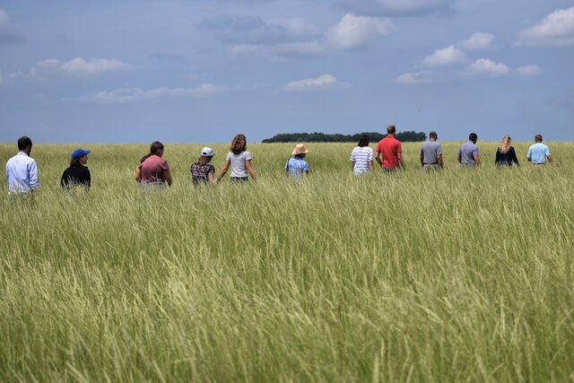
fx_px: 1316
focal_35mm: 82
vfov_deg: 16.6
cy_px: 192
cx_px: 287
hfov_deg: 24.6
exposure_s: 1/1600
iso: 110
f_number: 4.5
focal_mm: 55
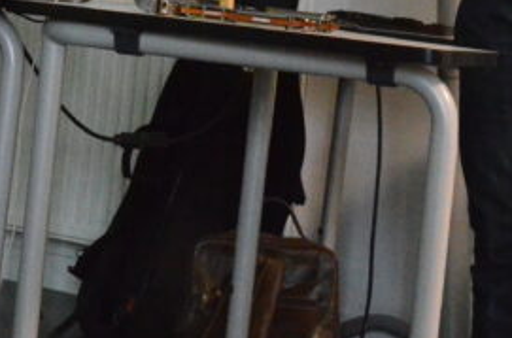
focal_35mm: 142
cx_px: -77
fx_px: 2012
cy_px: -119
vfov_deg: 9.4
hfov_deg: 14.1
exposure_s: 1/100
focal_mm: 25
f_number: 5
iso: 6400
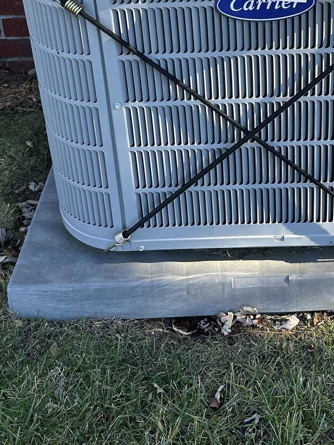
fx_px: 720
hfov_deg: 25.9
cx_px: 243
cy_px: 53
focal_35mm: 56
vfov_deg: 32.8
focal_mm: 6.86
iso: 80
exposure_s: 1/762
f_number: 1.78
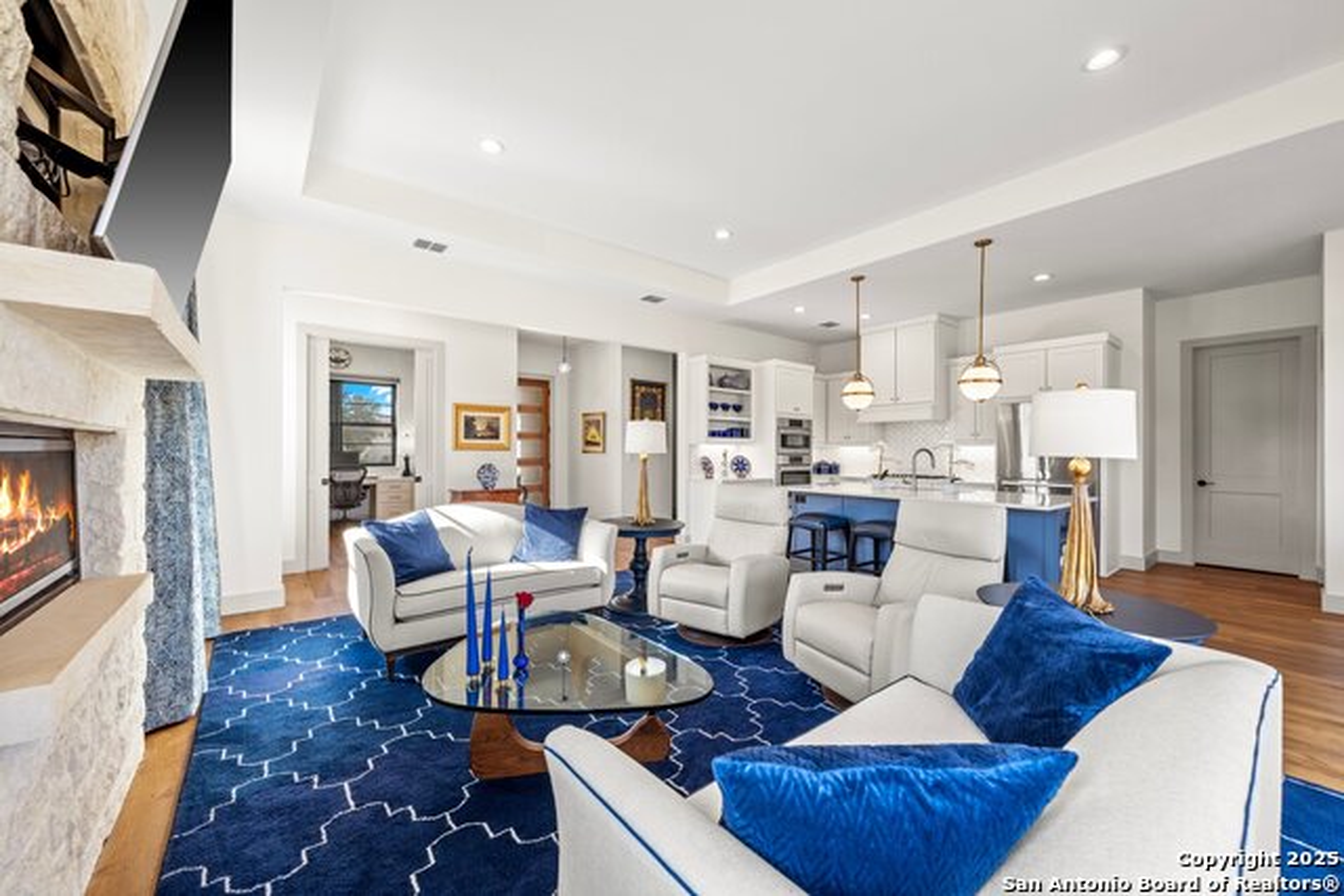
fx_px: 523
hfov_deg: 104.2
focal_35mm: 14
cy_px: 448
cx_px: 672
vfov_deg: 81.2
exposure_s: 1/25
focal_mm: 14
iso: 100
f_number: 8
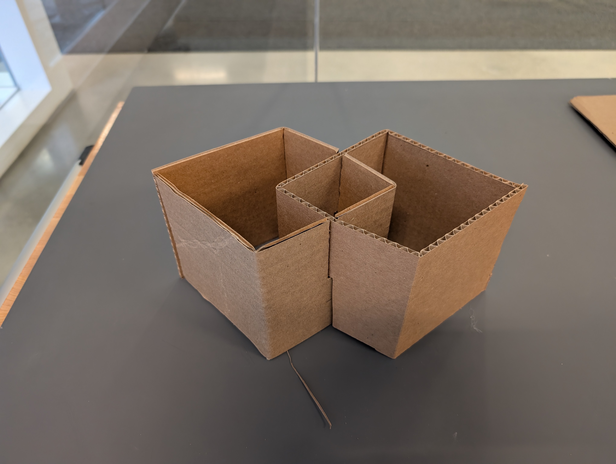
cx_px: 308
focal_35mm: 24
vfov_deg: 56.9
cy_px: 232
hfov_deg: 71.5
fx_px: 428
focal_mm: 6.9
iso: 424
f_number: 1.68
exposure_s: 1/121
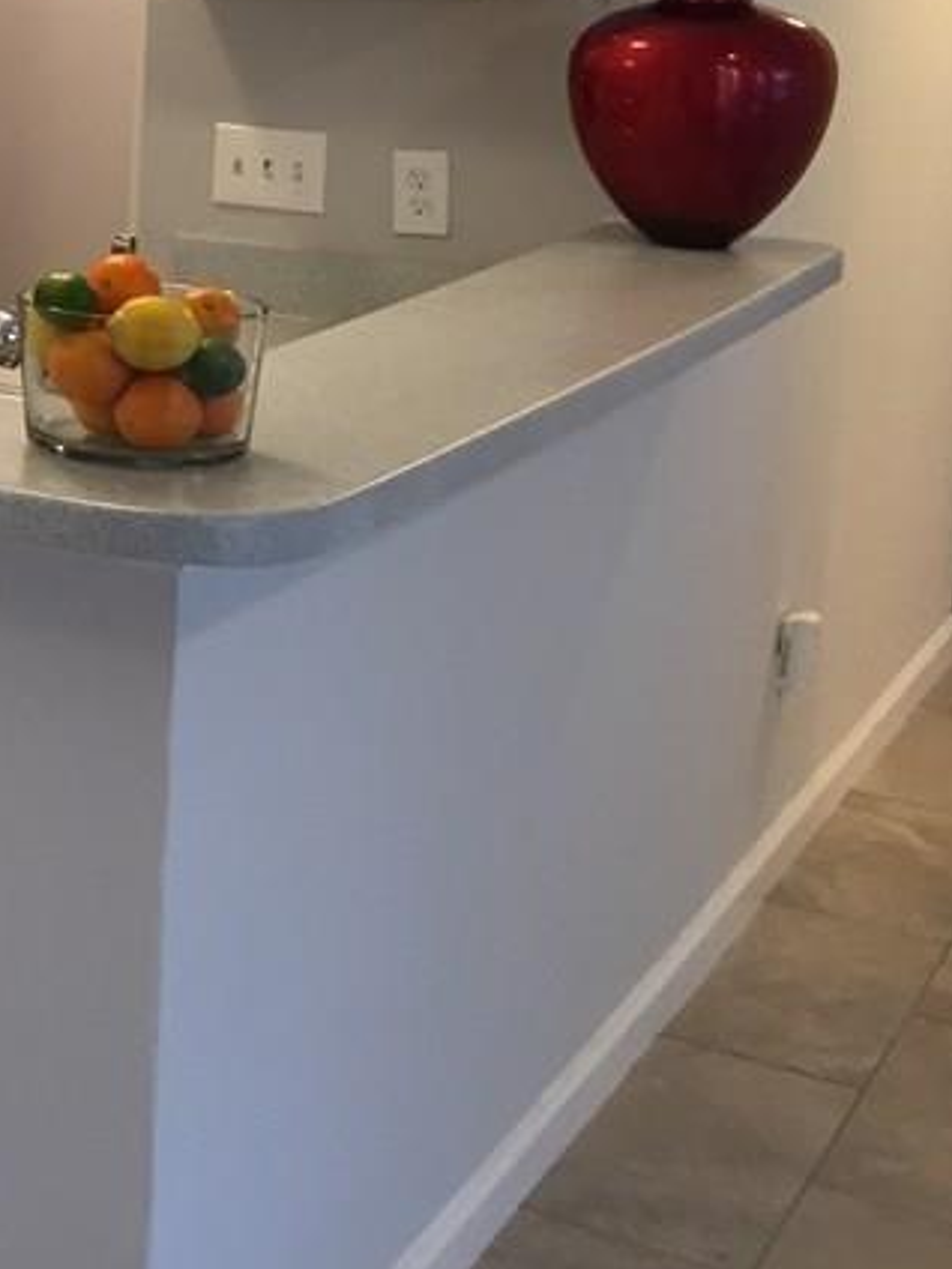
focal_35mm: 70
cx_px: -560
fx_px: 2567
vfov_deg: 26.9
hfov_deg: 18.2
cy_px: 147
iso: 100
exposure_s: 1/30
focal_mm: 4.15
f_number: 2.2
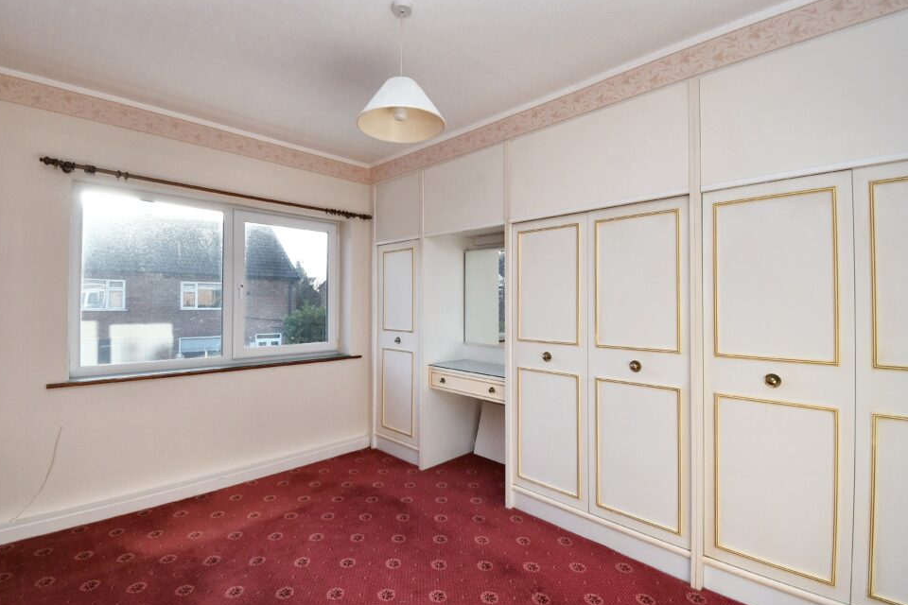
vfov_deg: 73.7
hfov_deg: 96.7
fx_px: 404
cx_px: 440
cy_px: 296
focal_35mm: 16
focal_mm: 10
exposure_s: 1/400
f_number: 10
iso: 560
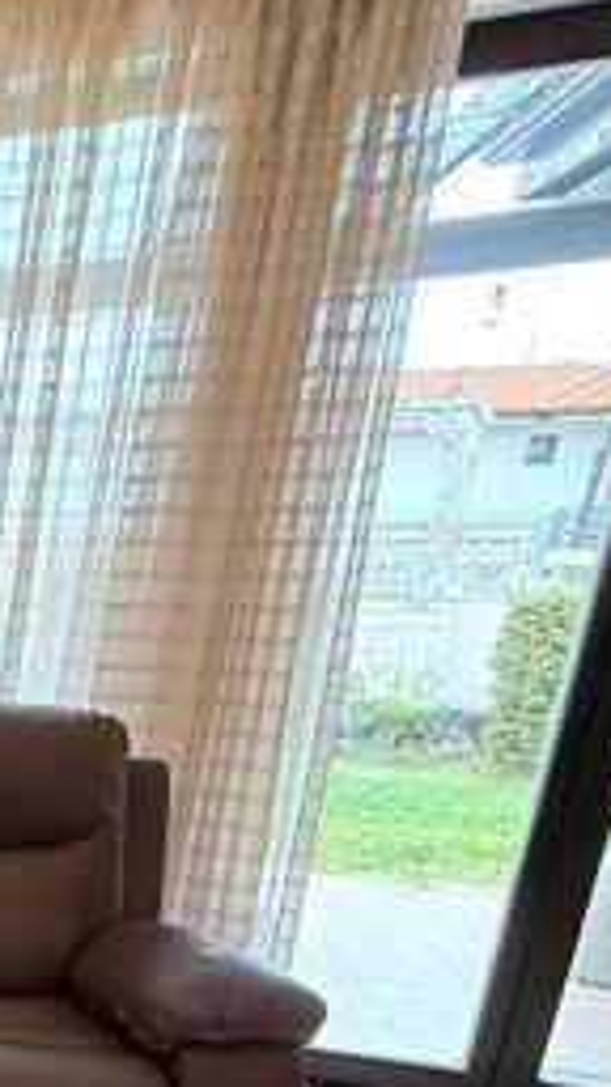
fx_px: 1210
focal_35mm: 42
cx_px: -689
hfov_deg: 17.4
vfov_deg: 45.8
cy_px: 875
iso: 250
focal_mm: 2.22
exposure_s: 1/50
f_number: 2.2
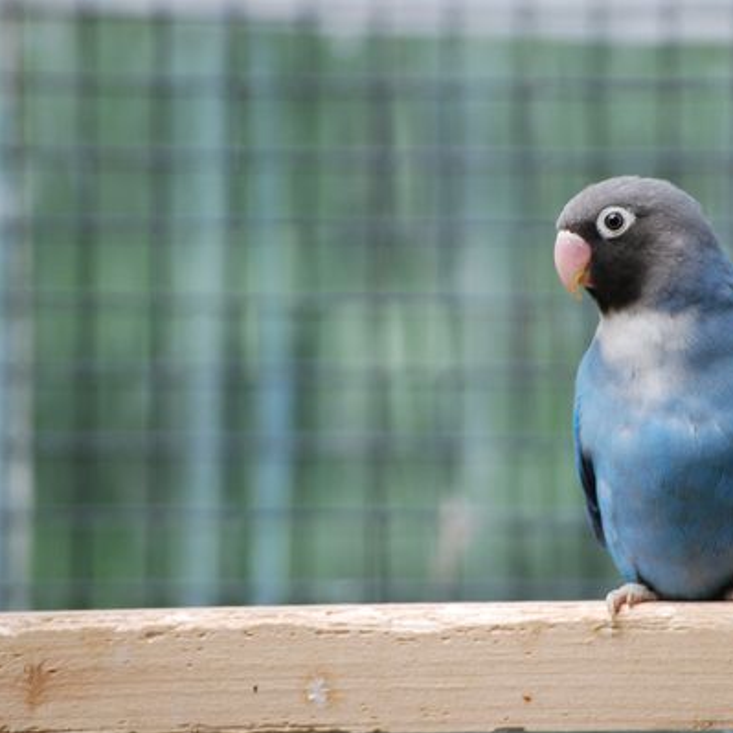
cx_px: 516
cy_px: 366
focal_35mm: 384
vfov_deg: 4.6
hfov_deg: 4.6
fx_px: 9199
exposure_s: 1/100
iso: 400
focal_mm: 200
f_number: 5.6
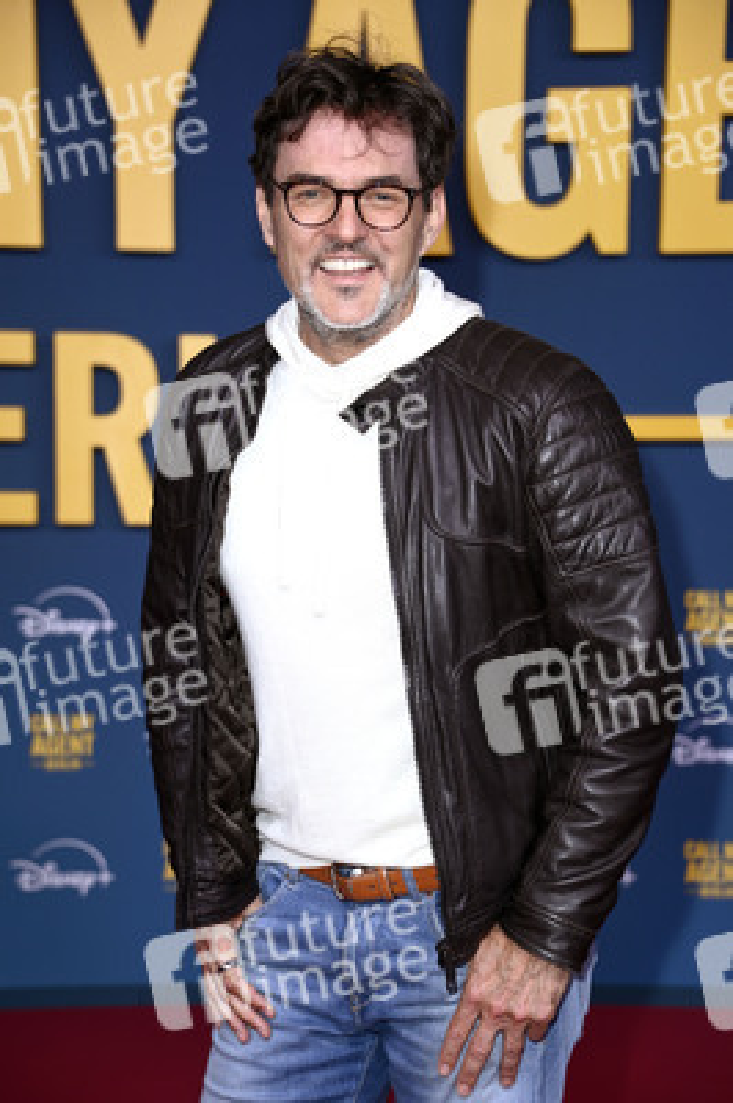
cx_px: 366
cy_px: 552
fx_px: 2998
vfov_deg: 20.8
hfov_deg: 13.9
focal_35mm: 98
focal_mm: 98
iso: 800
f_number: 5.6
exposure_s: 1/200
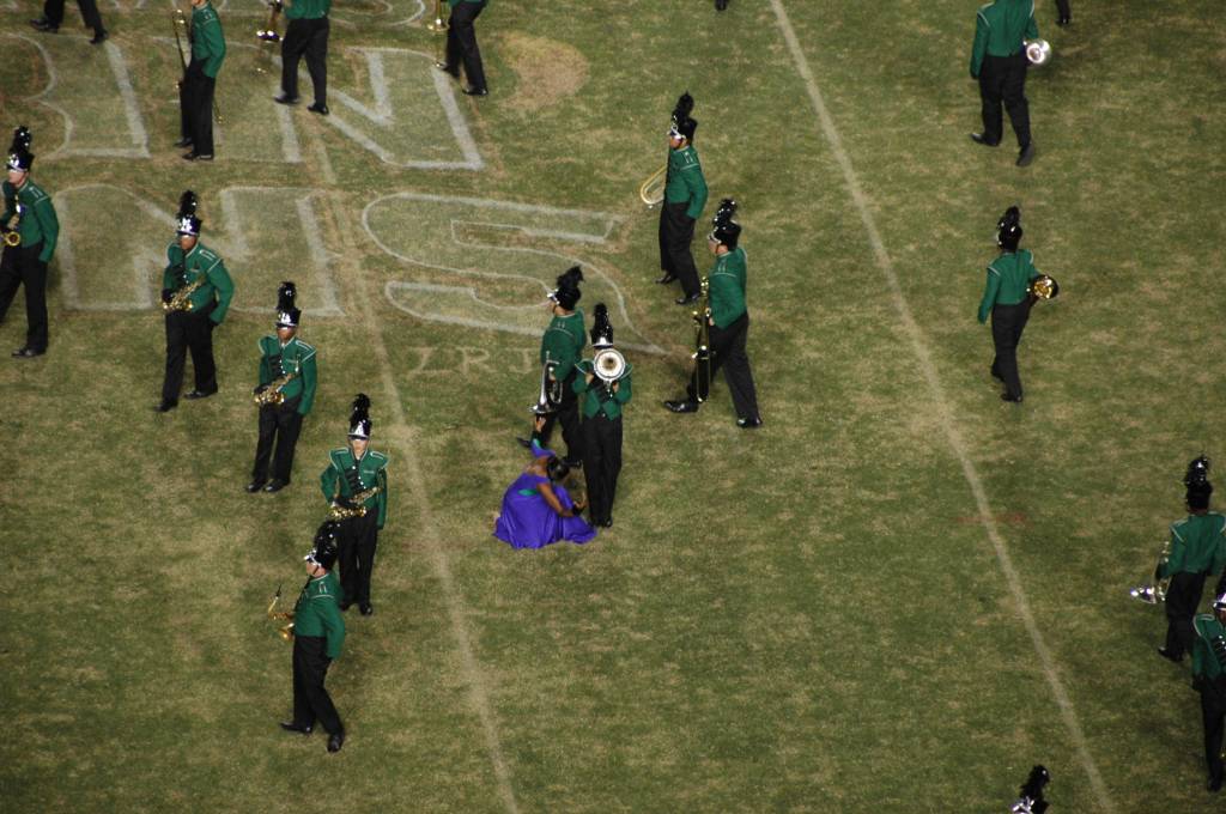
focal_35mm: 300
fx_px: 10204
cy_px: 407
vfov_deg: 4.6
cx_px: 613
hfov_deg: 6.9
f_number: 5.6
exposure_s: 1/60
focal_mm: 200
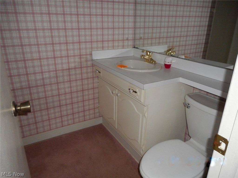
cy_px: 89
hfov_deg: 69.4
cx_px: 119
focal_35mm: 25
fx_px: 172
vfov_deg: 54.9
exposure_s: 1/25
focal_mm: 4.5
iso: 200
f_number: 3.7
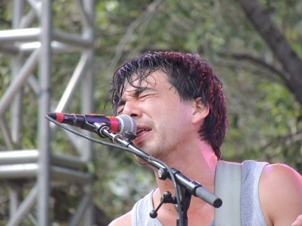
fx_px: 6545
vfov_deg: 2.0
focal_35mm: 750
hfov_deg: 2.6
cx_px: 151
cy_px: 113
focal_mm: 133.7
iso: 800
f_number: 5.1
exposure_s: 1/500
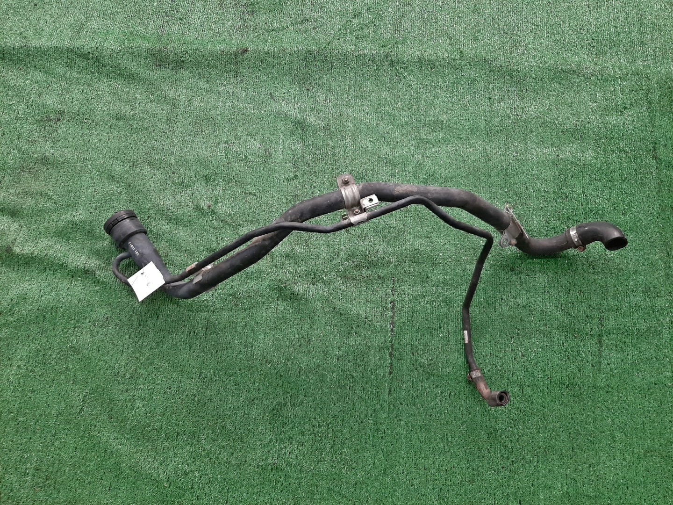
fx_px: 505
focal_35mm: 26
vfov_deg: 53.1
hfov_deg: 67.3
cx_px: 336
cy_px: 252
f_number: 1.7
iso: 96
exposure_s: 1/50
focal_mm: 3.93
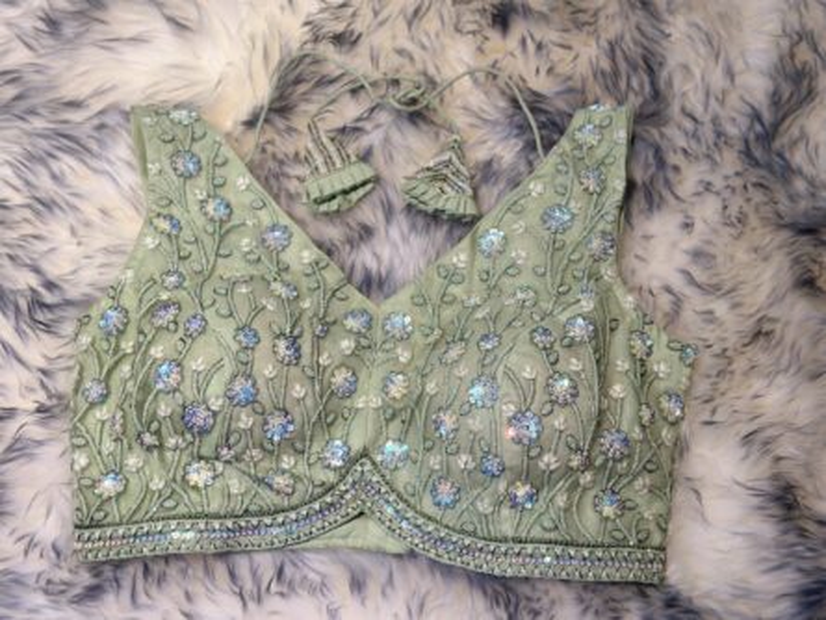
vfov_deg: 30.3
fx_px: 1146
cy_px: 310
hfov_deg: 39.6
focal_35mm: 48
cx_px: 413
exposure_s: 1/60
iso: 64
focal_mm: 6.86
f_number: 1.78
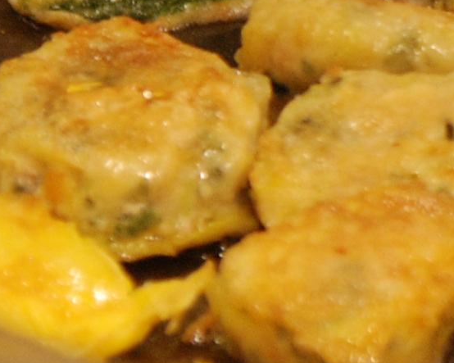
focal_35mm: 443
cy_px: 95
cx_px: 928
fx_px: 5955
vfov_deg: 3.5
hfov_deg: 4.3
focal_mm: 45
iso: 400
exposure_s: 1/125
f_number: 2.8
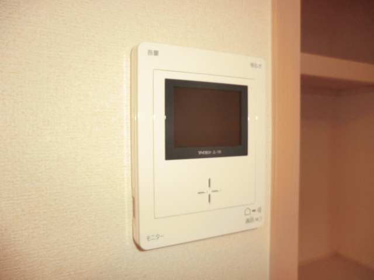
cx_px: 187
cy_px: 140
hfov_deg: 71.6
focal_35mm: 24
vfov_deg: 56.8
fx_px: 259
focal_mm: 4.3
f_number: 3.2
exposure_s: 1/60
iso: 200
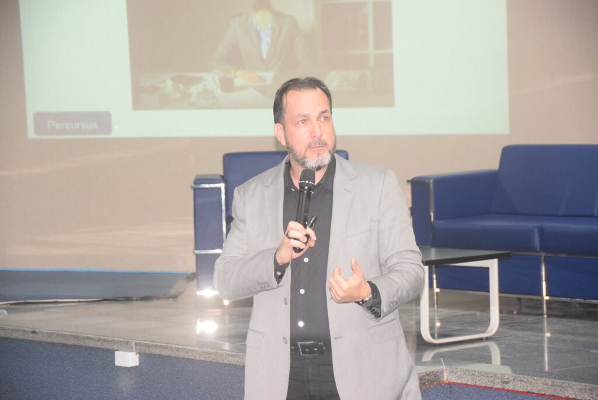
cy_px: 200
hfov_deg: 18.2
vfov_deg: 12.2
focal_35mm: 112
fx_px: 1870
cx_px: 299
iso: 3200
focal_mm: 75
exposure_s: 1/60
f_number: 5.3
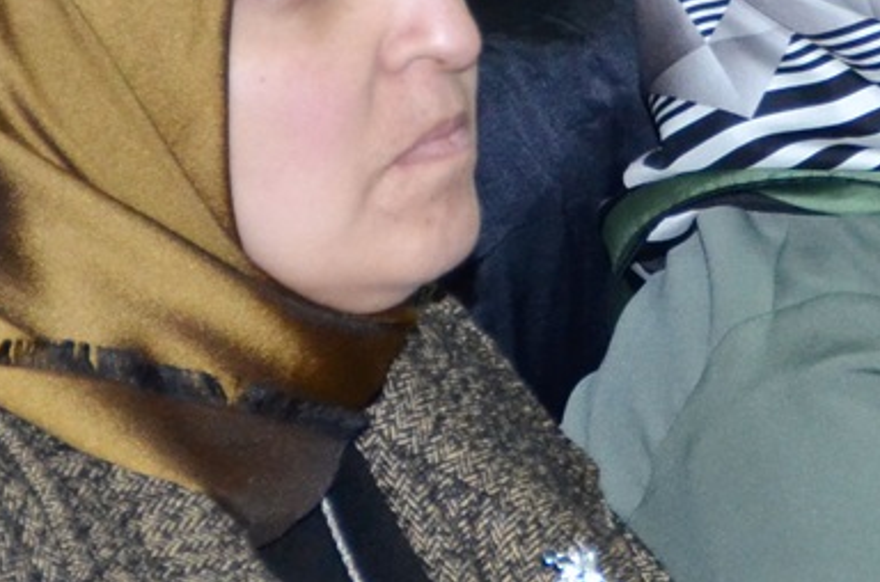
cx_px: 1861
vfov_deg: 3.1
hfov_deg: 4.6
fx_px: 10680
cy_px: -209
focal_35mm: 438
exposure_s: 1/60
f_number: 4.8
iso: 800
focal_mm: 56
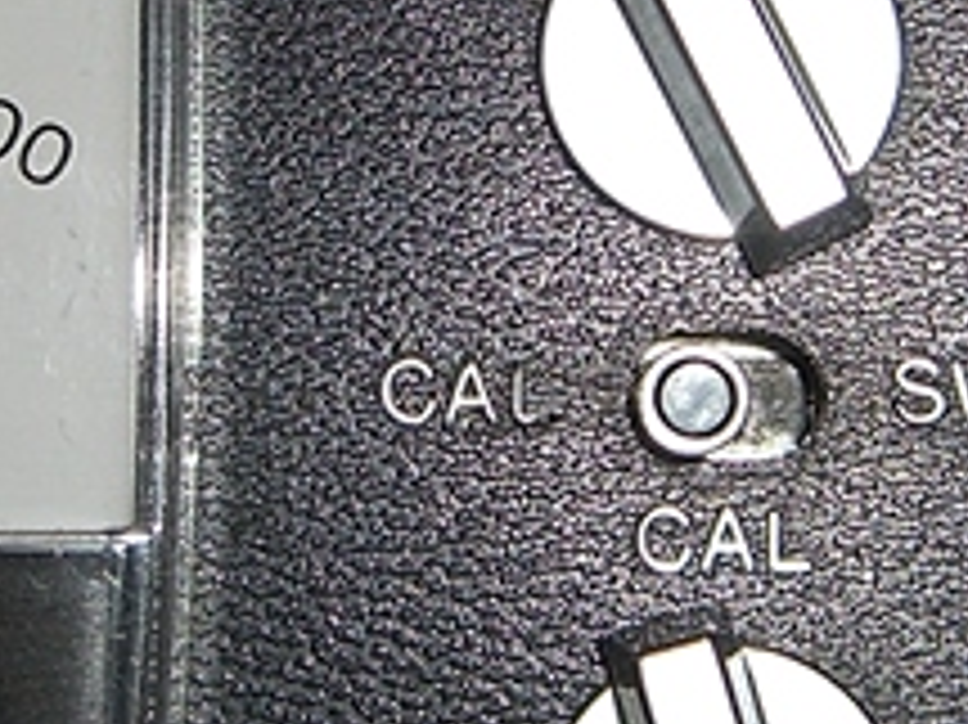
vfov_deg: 8.2
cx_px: 612
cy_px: 369
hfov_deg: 10.9
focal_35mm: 181
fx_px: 5059
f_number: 2.8
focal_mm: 7.9
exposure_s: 1/60
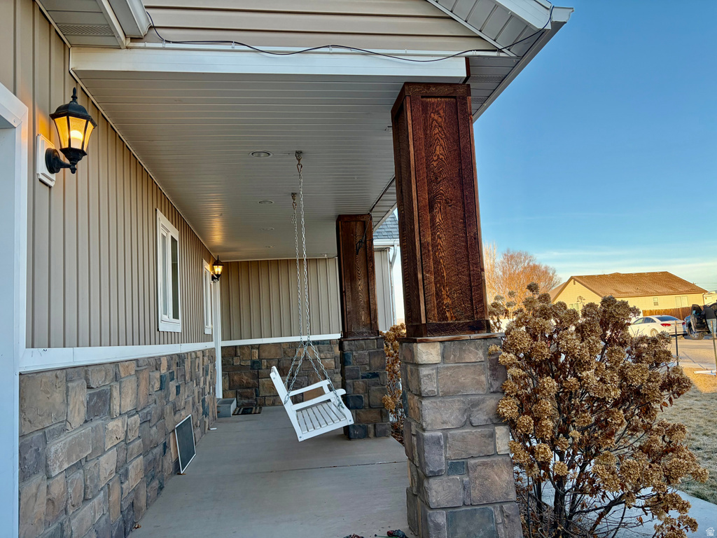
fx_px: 539
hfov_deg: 67.3
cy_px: 269
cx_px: 358
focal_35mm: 26
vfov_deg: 53.1
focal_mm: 5.96
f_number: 1.6
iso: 64
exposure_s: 1/641
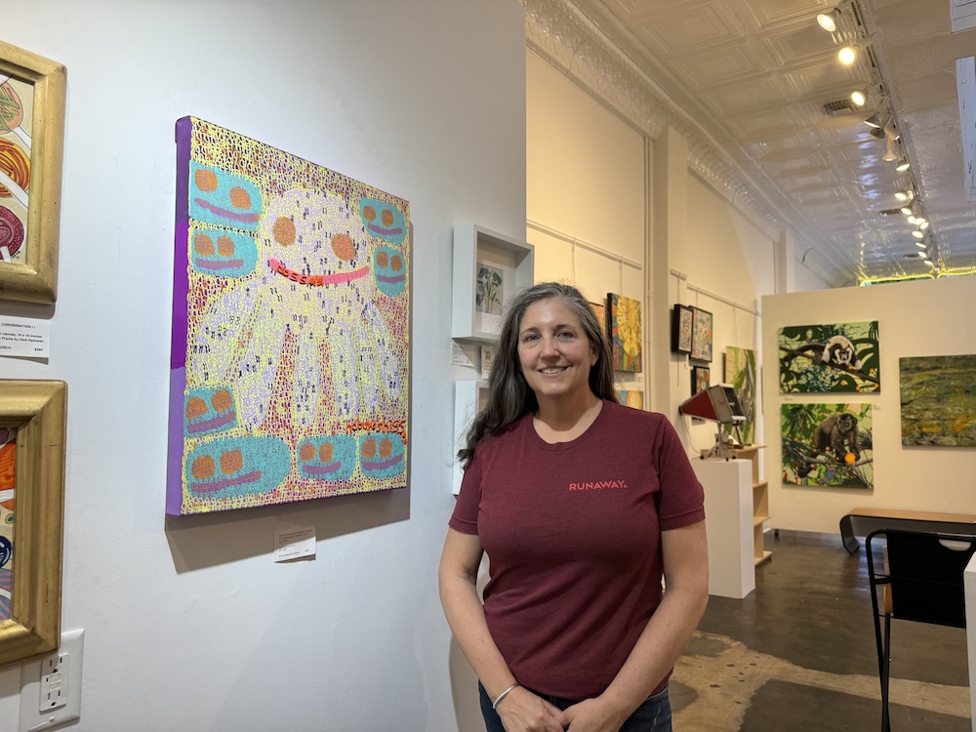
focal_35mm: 24
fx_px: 677
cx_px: 488
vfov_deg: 56.8
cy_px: 366
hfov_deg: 71.6
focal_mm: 6.76
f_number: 1.78
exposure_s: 1/120
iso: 80
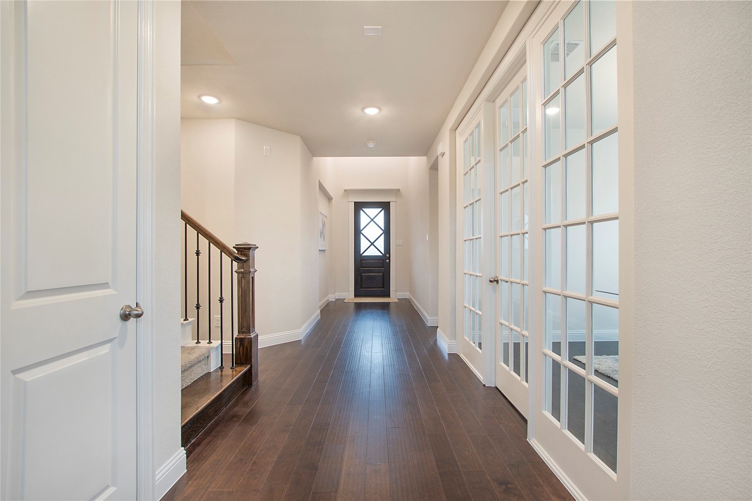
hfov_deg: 100.4
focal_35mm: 15
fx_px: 313
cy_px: 250
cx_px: 376
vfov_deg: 77.3
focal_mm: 10
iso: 100
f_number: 8
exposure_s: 1/4
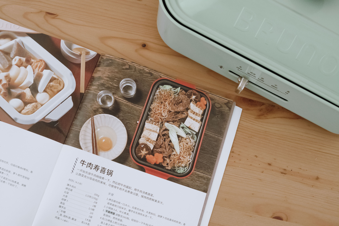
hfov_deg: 43.6
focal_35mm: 45
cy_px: 113
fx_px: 424
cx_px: 170
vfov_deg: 29.9
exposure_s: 1/50
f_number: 3.5
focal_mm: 30
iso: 2500
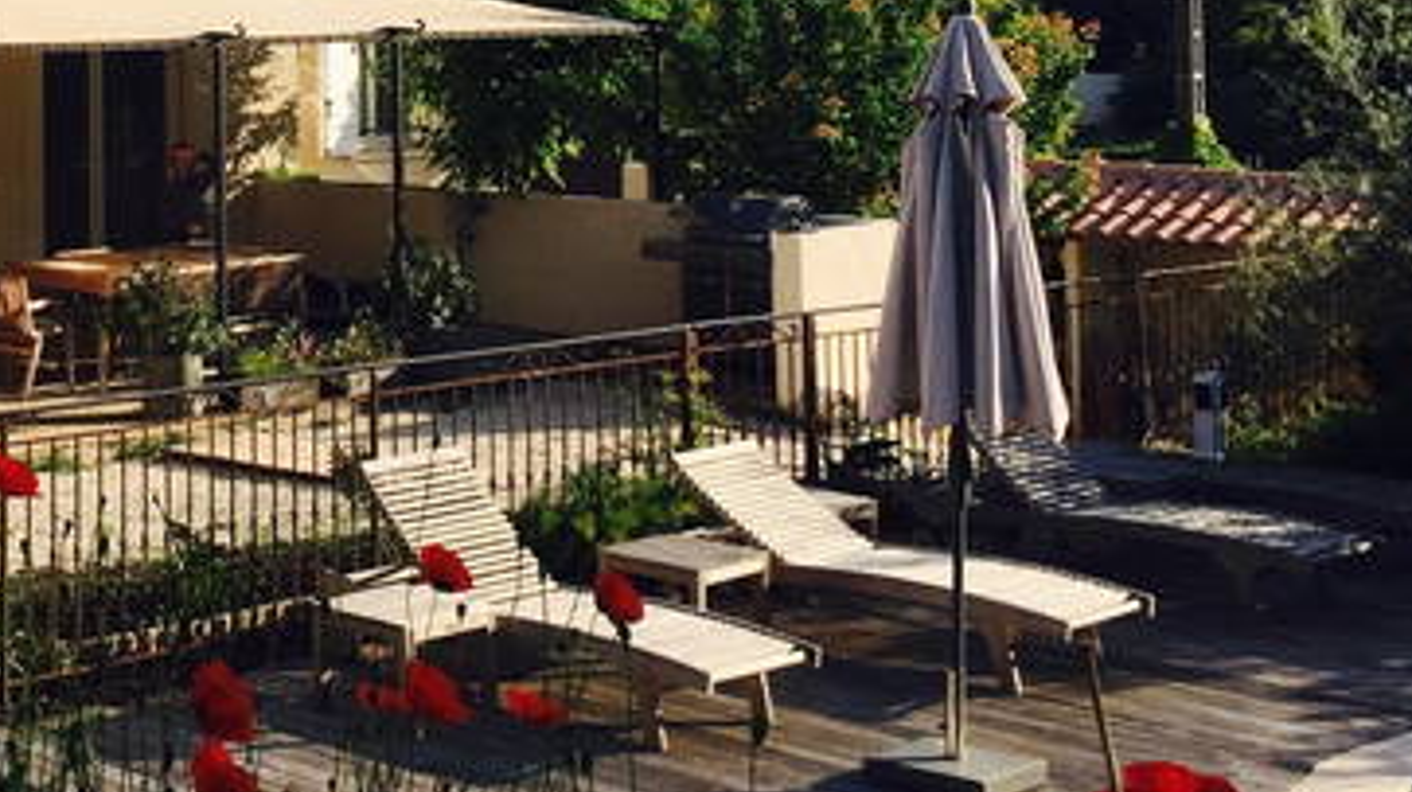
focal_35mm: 69
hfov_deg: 29.1
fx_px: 2581
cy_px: 12
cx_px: 82
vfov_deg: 17.1
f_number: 2.2
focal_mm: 4.15
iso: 32
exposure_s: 1/1799
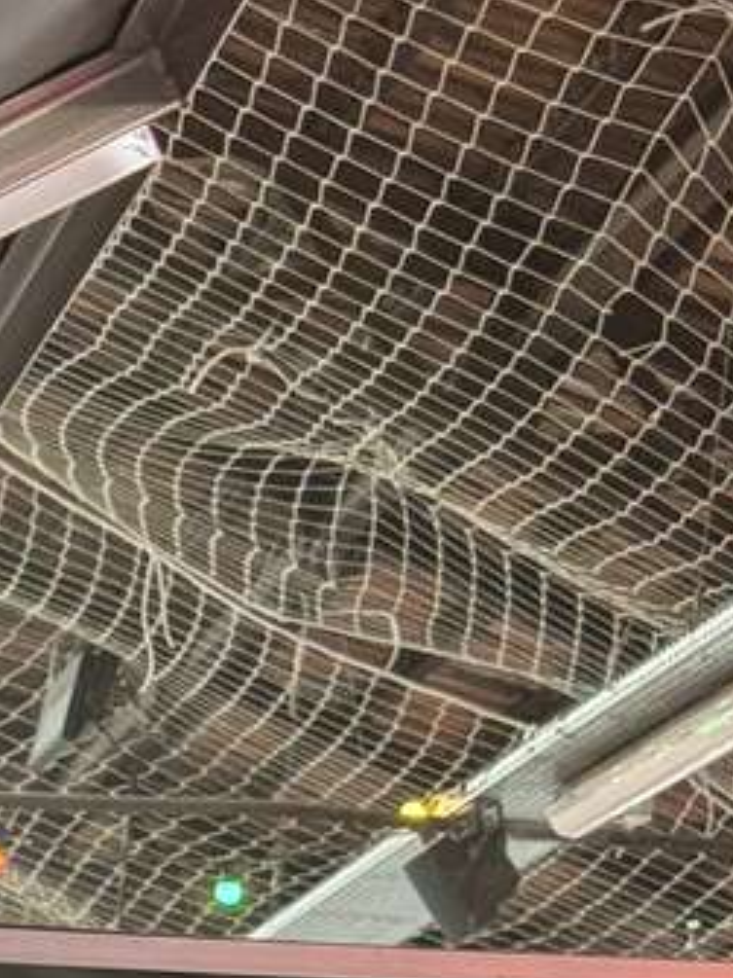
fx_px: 4859
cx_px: -67
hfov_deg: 8.6
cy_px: 1693
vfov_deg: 10.8
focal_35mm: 172
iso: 250
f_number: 1.78
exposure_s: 1/50
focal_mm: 6.76
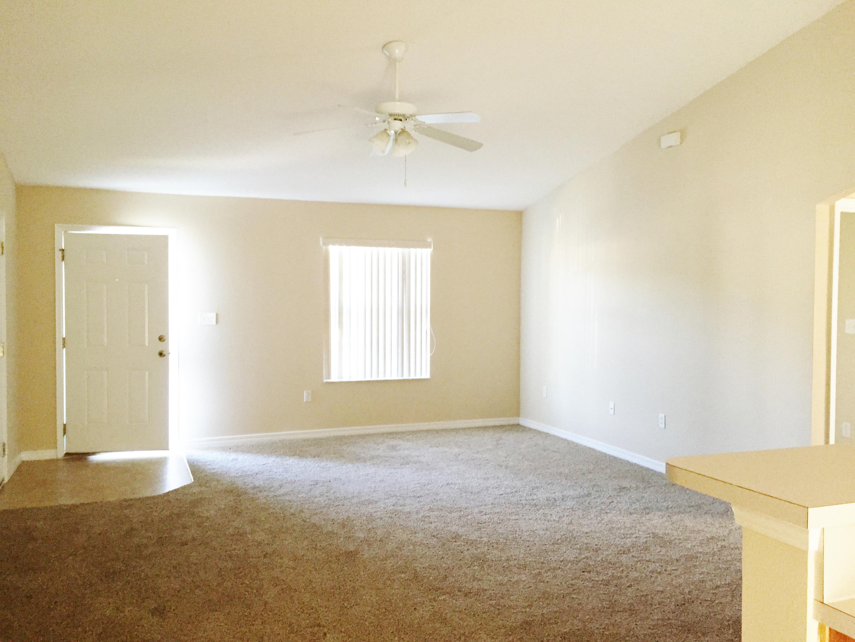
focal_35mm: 29
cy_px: 321
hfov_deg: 61.7
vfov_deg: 48.2
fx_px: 716
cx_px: 428
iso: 200
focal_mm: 4.15
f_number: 2.2
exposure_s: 1/30
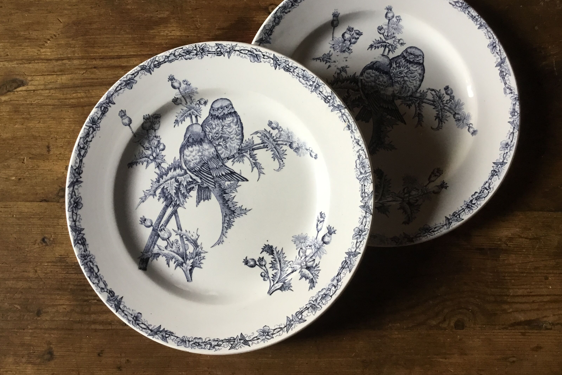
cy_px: 174
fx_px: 515
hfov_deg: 57.2
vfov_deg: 39.9
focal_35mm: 33
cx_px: 281
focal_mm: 3.3
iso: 50
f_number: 2.4
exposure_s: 1/33
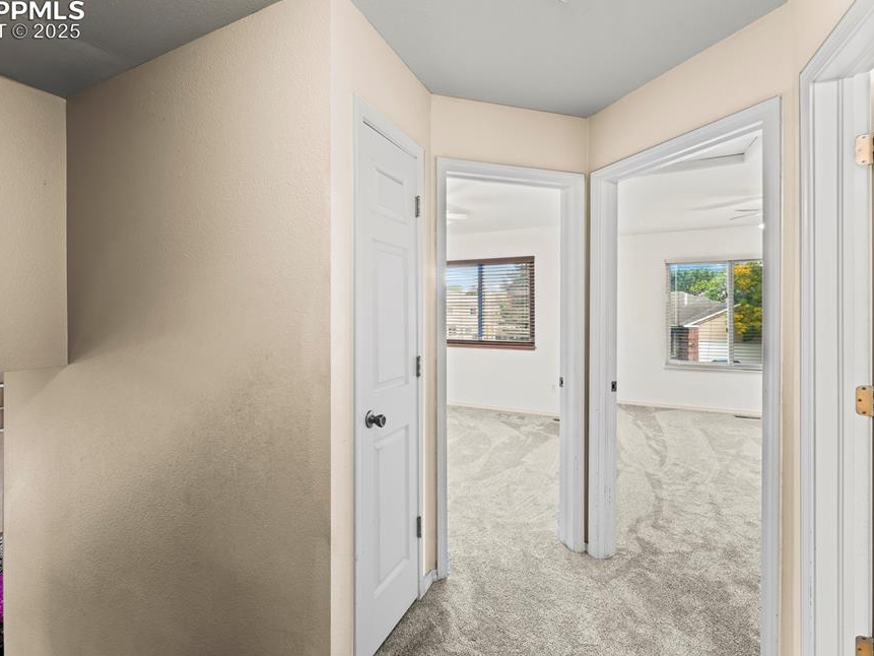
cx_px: 401
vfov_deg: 78.1
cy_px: 329
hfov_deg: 94.3
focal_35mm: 16
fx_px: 404
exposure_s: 1.3
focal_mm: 14
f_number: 8
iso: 400
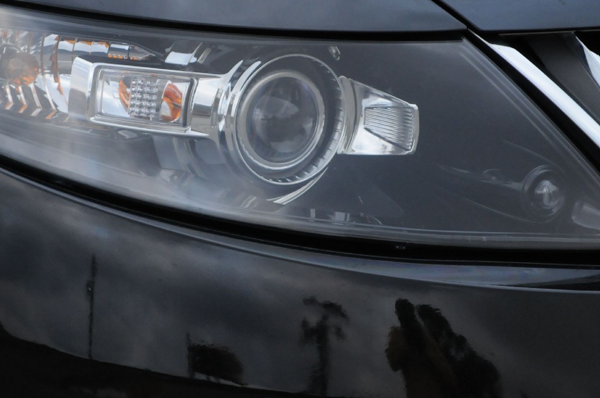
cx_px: 263
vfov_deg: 5.7
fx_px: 4028
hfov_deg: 8.5
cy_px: 115
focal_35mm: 242
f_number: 4.2
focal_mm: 86
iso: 1000
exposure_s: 1/250
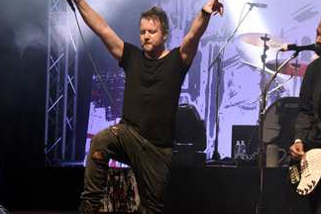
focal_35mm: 114
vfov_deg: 12.0
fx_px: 1016
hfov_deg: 17.9
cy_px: 96
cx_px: 220
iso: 2000
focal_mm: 82
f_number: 6.3
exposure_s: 1/60
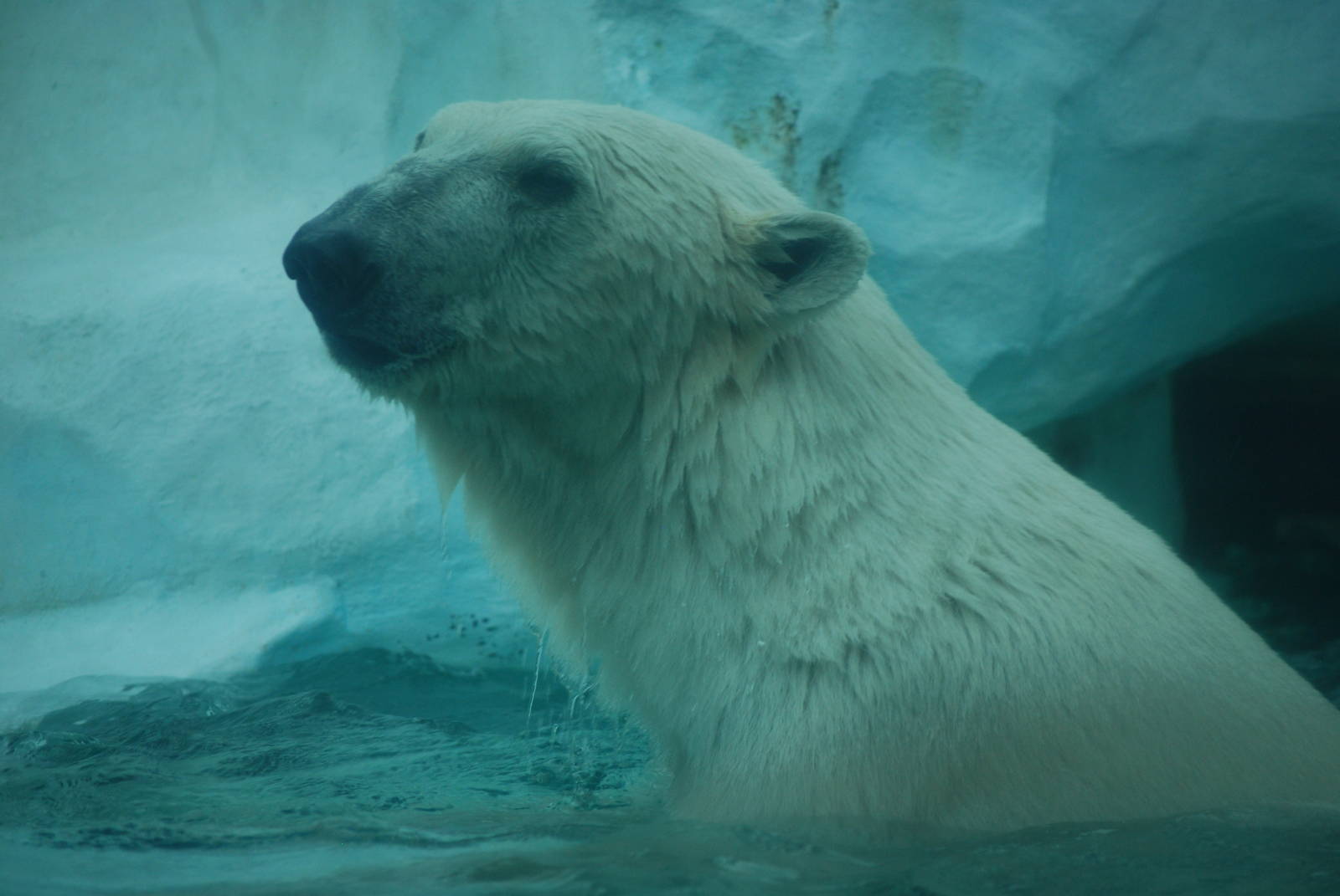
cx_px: 670
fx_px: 6987
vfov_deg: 7.3
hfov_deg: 11.0
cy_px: 448
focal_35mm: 188
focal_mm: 125
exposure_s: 1/125
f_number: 5
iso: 400
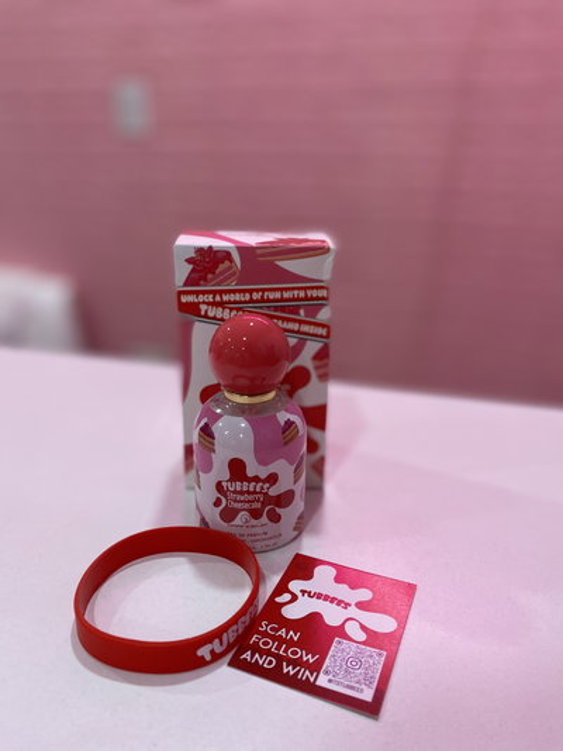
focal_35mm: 26
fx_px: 564
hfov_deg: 53.1
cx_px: 282
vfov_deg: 67.3
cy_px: 376
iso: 100
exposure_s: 1/50
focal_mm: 4.25
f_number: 1.8
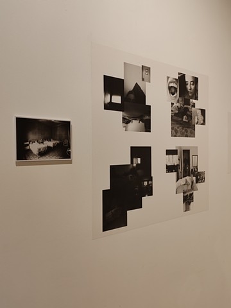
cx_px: 116
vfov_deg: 65.3
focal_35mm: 27
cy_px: 154
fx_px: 240
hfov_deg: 51.4
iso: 320
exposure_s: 1/100
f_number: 1.9
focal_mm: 6.1
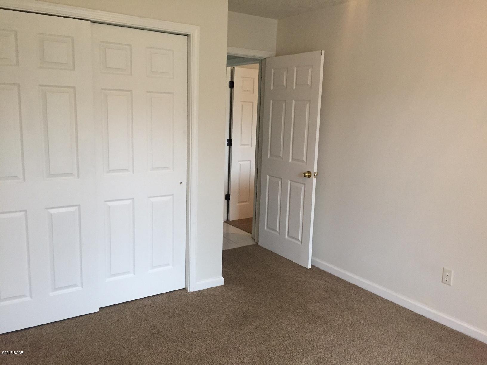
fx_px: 408
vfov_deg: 48.2
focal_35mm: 29
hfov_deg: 61.7
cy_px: 182
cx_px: 244
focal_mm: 4.15
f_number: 2.2
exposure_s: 1/30
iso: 160
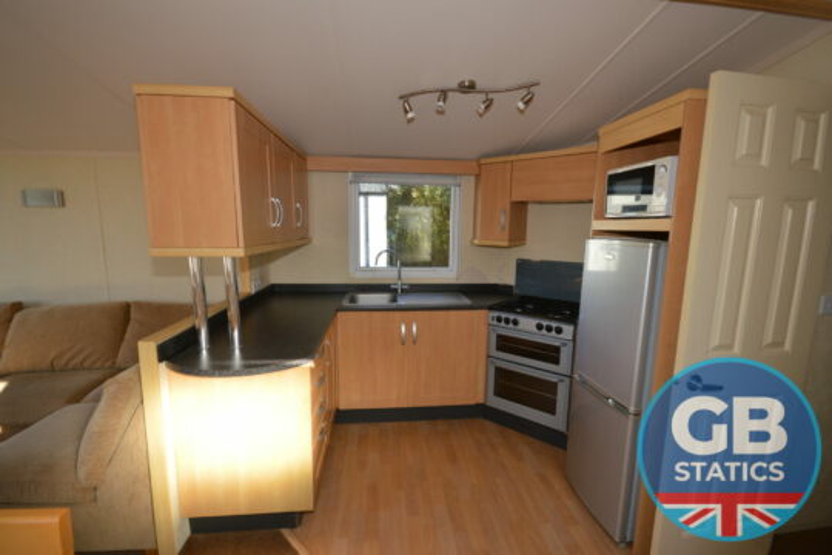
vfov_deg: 77.3
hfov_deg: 100.4
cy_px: 278
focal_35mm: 15
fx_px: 347
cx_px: 416
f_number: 5.6
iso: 220
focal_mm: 10
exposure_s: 1/125
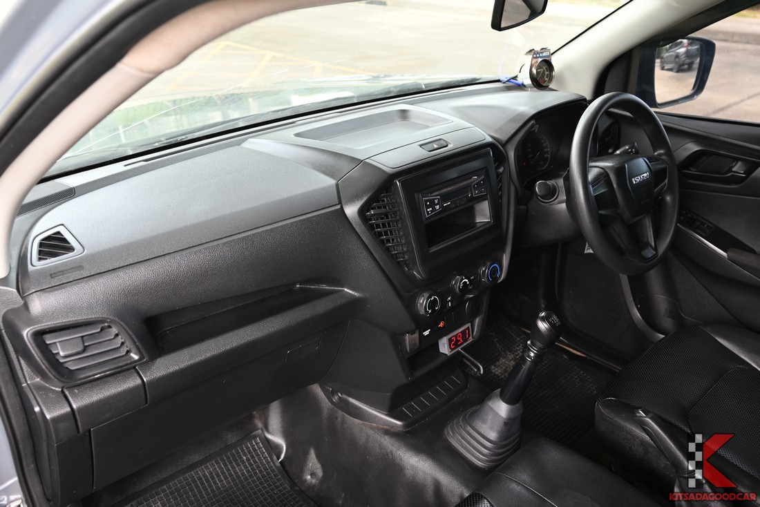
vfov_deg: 43.6
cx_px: 380
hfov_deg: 61.9
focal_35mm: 30
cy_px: 254
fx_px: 633
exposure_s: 1/30
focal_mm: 30
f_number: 5.6
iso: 140
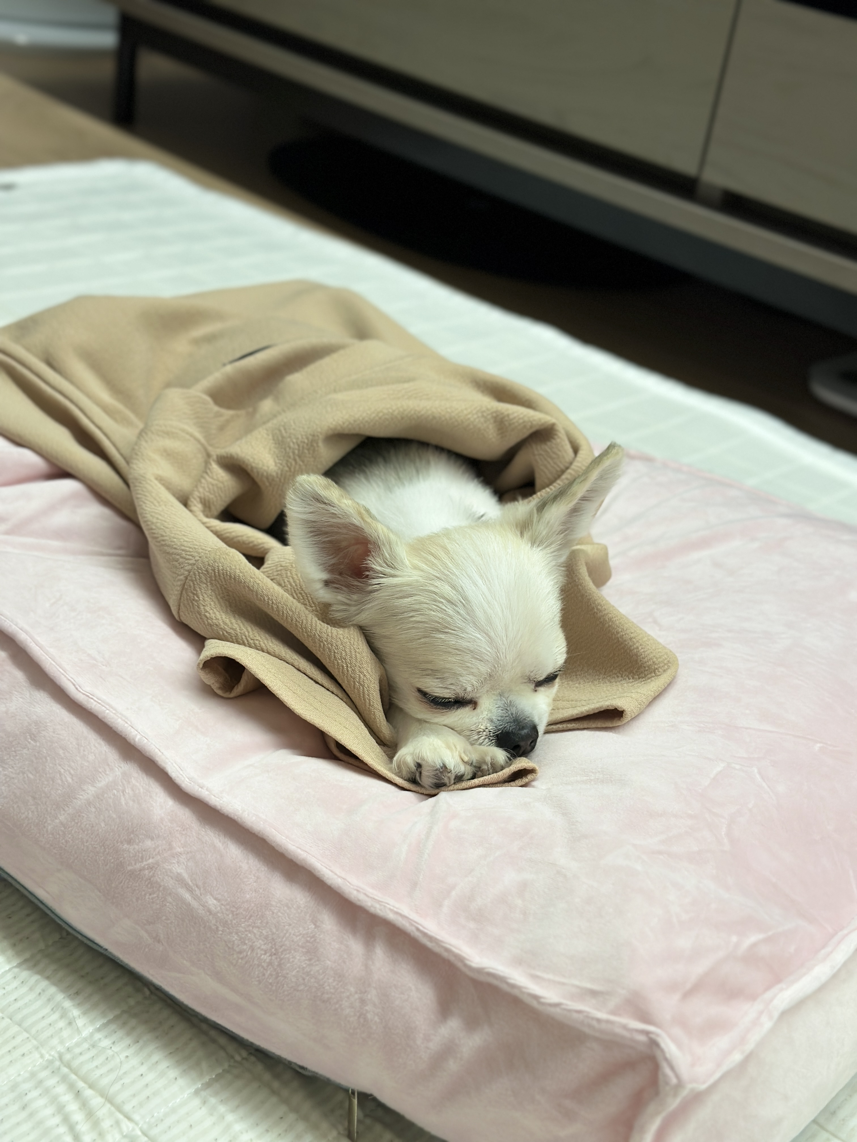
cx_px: 428
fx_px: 1584
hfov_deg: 30.3
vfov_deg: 39.7
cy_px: 571
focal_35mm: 48
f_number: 1.78
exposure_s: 1/120
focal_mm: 6.86
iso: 160
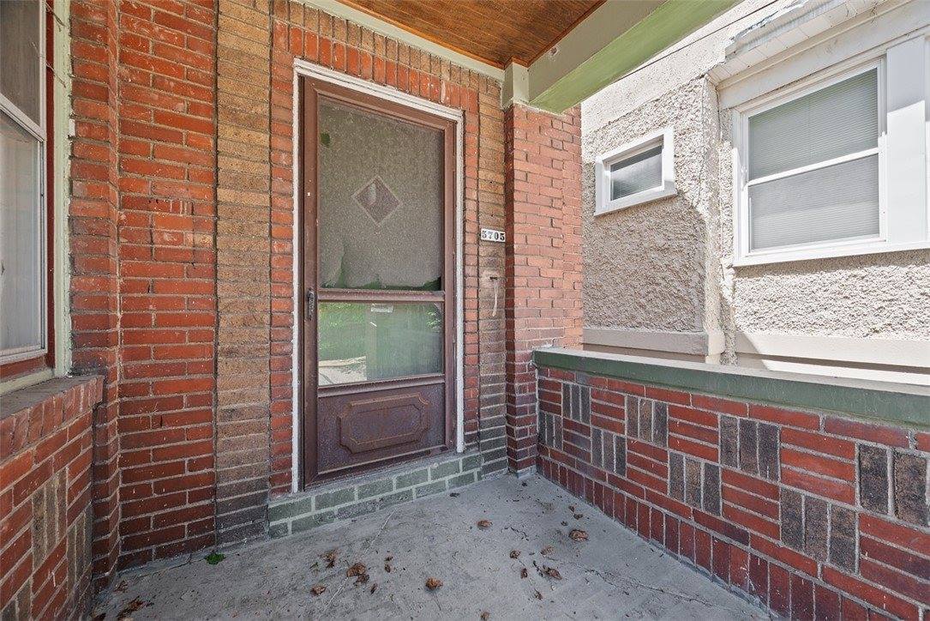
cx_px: 465
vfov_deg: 81.2
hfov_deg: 104.2
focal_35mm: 14
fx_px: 362
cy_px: 310
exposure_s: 1/15
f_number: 8
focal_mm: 14
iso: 400
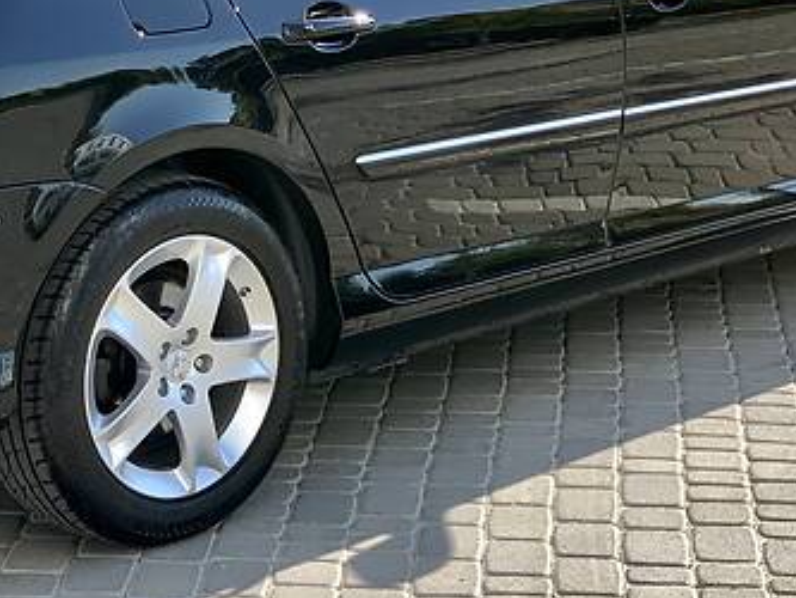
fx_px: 2875
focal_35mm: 125
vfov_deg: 11.8
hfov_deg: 15.7
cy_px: 43
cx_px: 225
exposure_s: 1/305
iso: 16
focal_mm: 6
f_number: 2.4
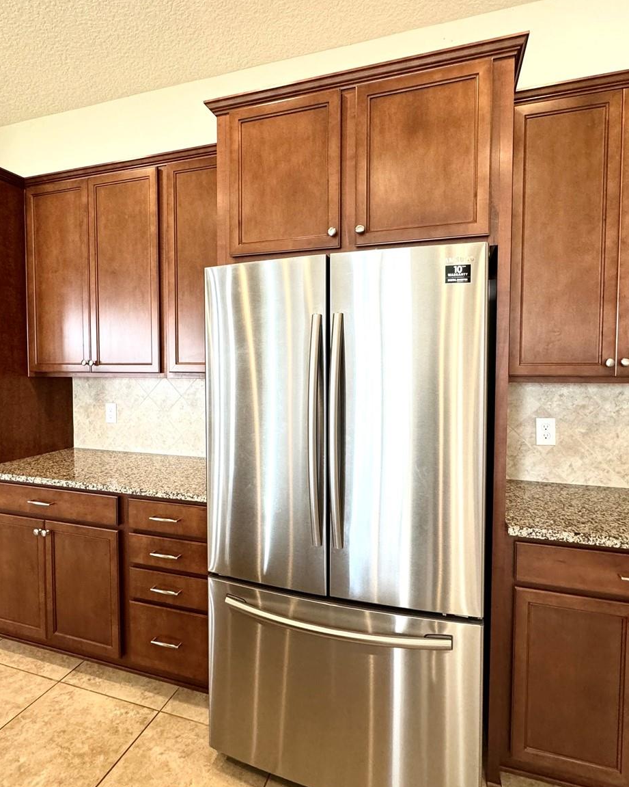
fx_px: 442
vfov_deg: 83.3
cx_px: 304
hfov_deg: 70.8
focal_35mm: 19
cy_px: 384
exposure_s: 1/120
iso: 250
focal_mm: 2.22
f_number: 2.2
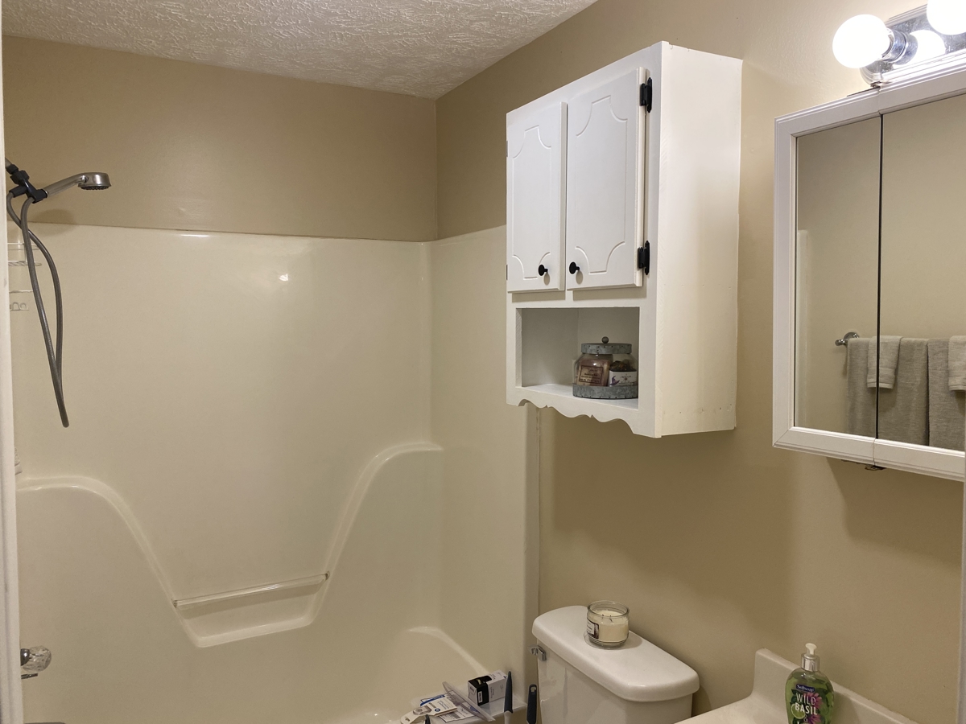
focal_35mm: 26
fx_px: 726
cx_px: 483
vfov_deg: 53.1
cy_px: 362
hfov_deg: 67.3
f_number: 1.8
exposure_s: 1/120
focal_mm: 4.25
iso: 100
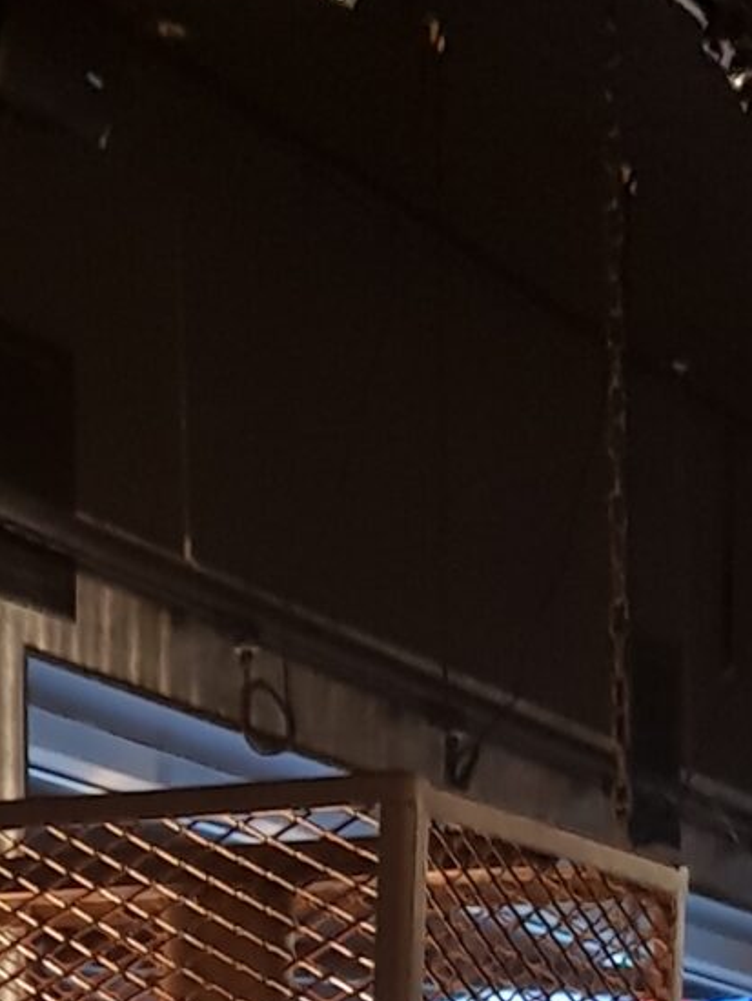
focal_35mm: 121
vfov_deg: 15.6
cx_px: -295
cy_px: 1259
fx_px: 3502
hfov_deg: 11.8
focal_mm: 4.2
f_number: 1.7
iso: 125
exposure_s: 1/50
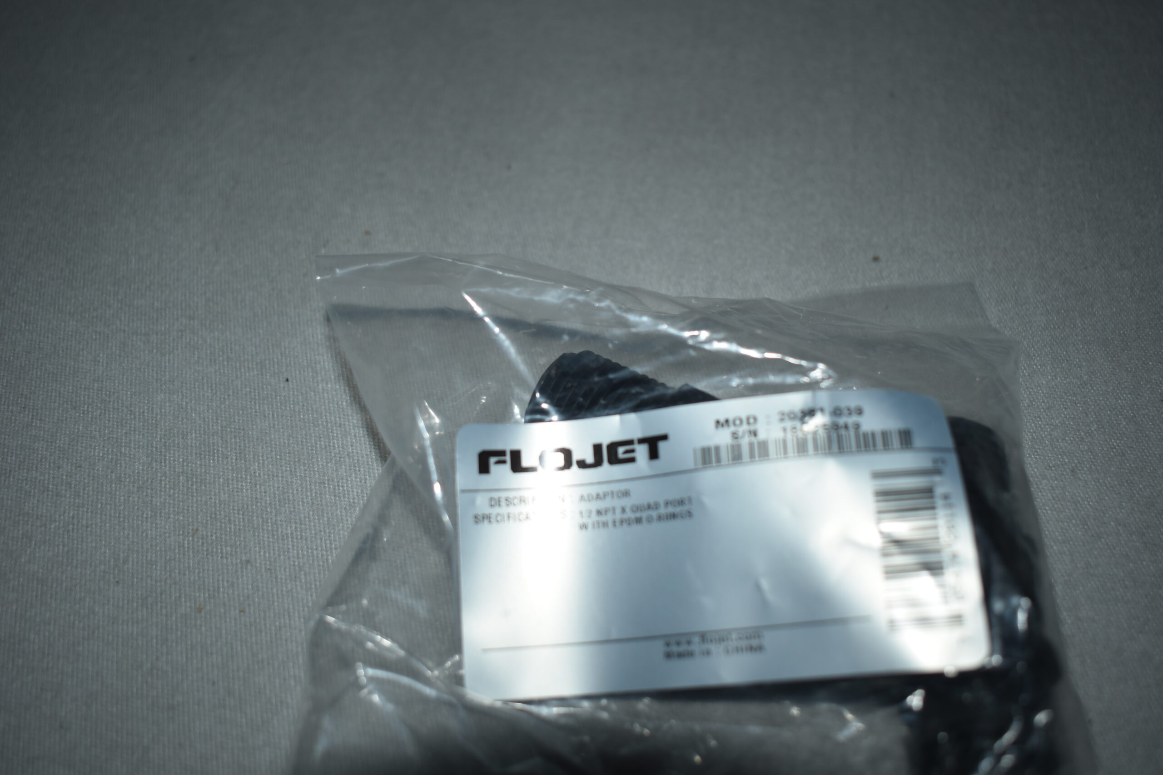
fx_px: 1163
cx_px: 582
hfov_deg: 53.1
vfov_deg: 36.9
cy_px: 388
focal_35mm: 36
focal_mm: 24
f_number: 3.8
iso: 100
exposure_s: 1/125
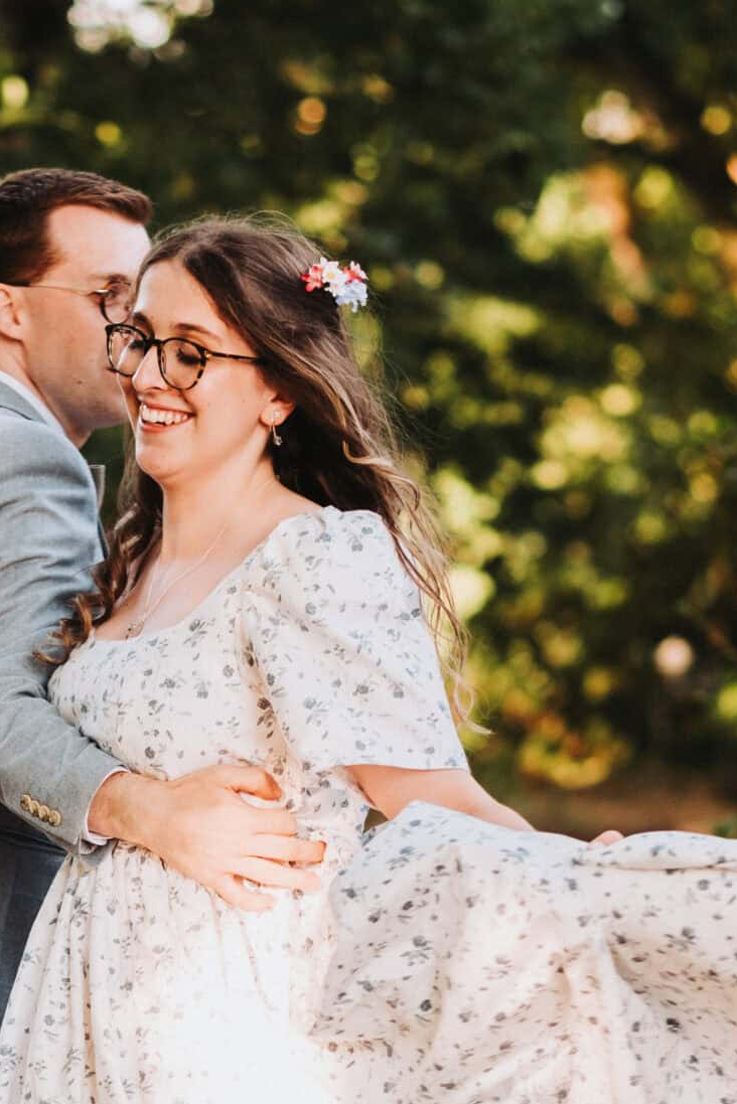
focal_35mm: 196
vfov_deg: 10.4
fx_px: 6015
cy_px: 1200
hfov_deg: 7.0
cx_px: 166
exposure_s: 1/400
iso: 160
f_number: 2
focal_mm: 56
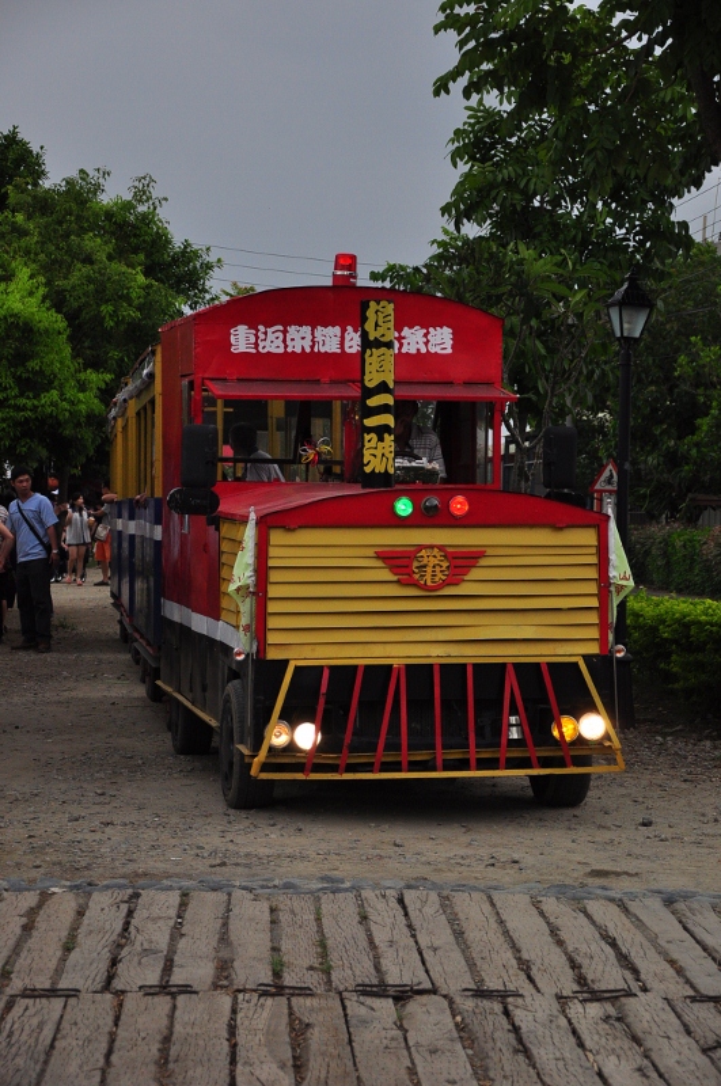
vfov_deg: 23.4
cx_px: 360
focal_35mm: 87
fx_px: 2621
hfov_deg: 15.7
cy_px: 543
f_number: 5
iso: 640
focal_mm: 58
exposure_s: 1/1250
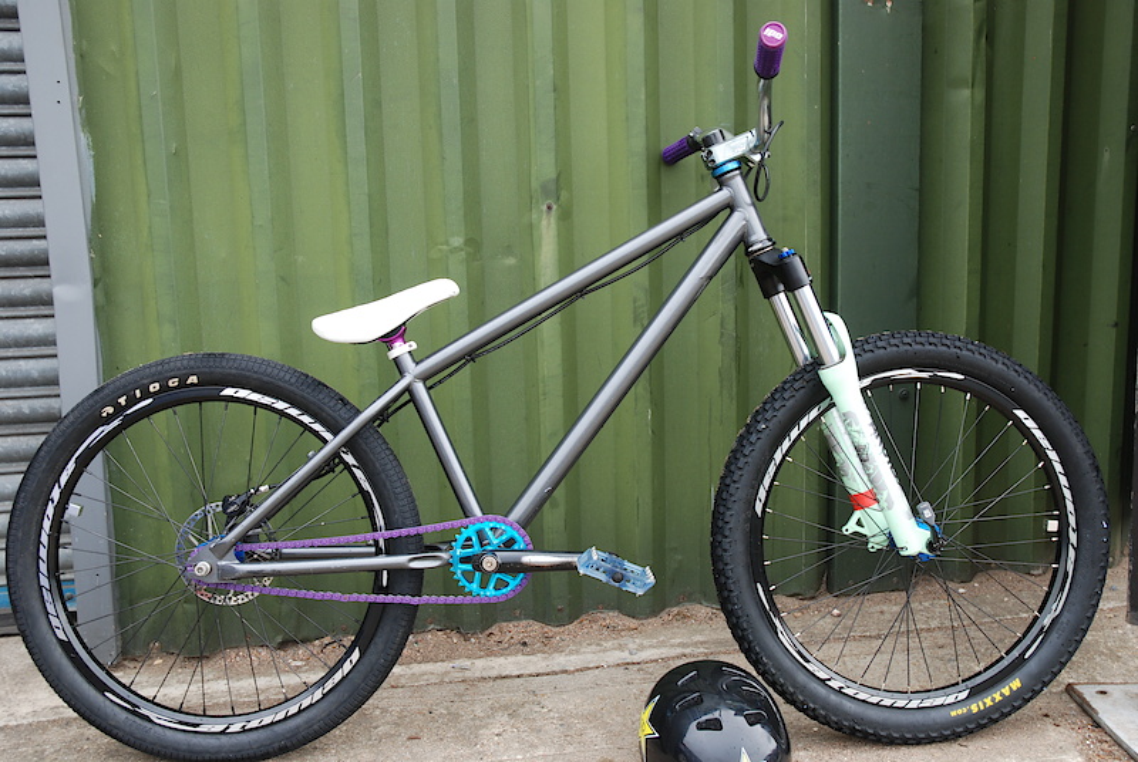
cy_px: 381
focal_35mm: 38
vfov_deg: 35.6
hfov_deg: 51.2
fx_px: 1187
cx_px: 569
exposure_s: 1/90
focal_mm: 25
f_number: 4.8
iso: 200
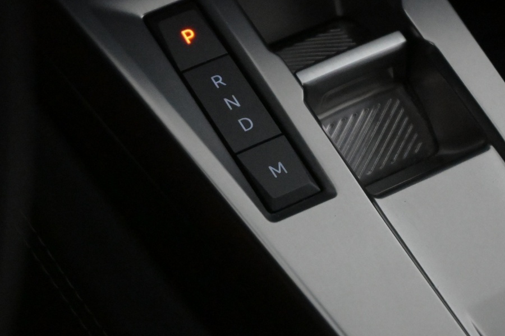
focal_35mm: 135
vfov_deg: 10.1
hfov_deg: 15.2
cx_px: 329
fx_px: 1894
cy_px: 58
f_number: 6.3
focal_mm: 50
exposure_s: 1/80
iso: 6400
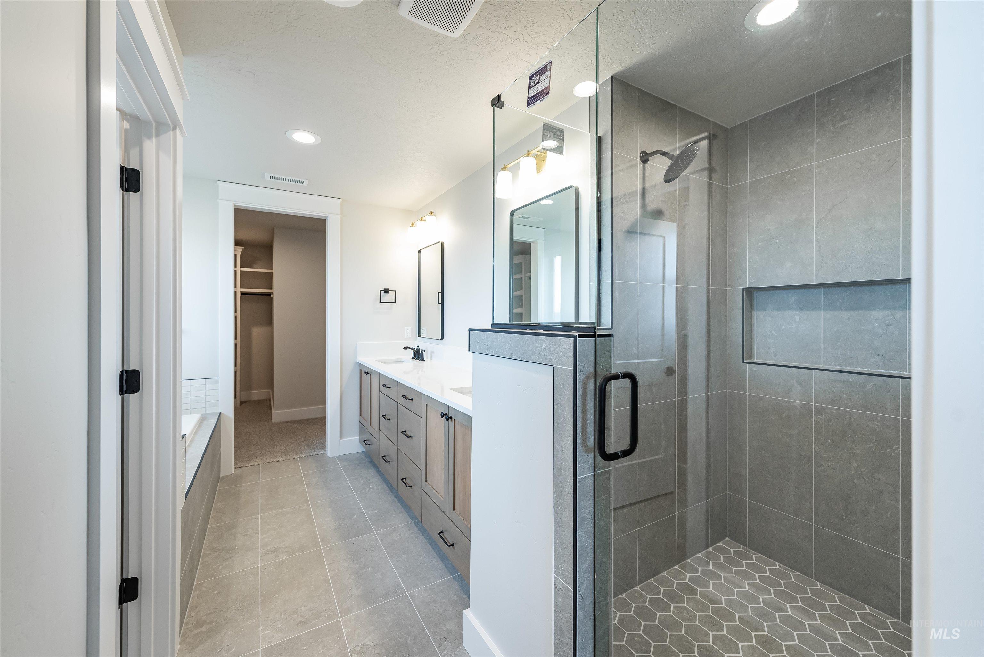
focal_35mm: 14
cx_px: 492
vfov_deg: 81.2
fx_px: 383
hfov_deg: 104.2
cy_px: 328
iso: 800
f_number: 4.5
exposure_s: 1/80
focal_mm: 14
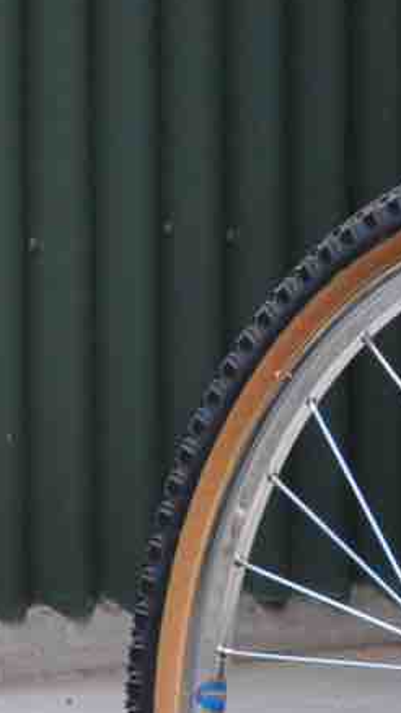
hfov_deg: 2.1
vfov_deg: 3.7
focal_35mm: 578
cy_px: 499
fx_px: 10911
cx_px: 1426
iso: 720
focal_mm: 75
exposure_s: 1/60
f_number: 5.3
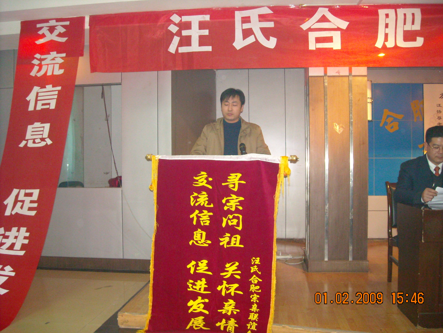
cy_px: 166
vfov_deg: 40.7
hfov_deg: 52.6
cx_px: 222
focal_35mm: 35
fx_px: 448
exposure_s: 1/60
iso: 518
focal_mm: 5.7
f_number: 2.8
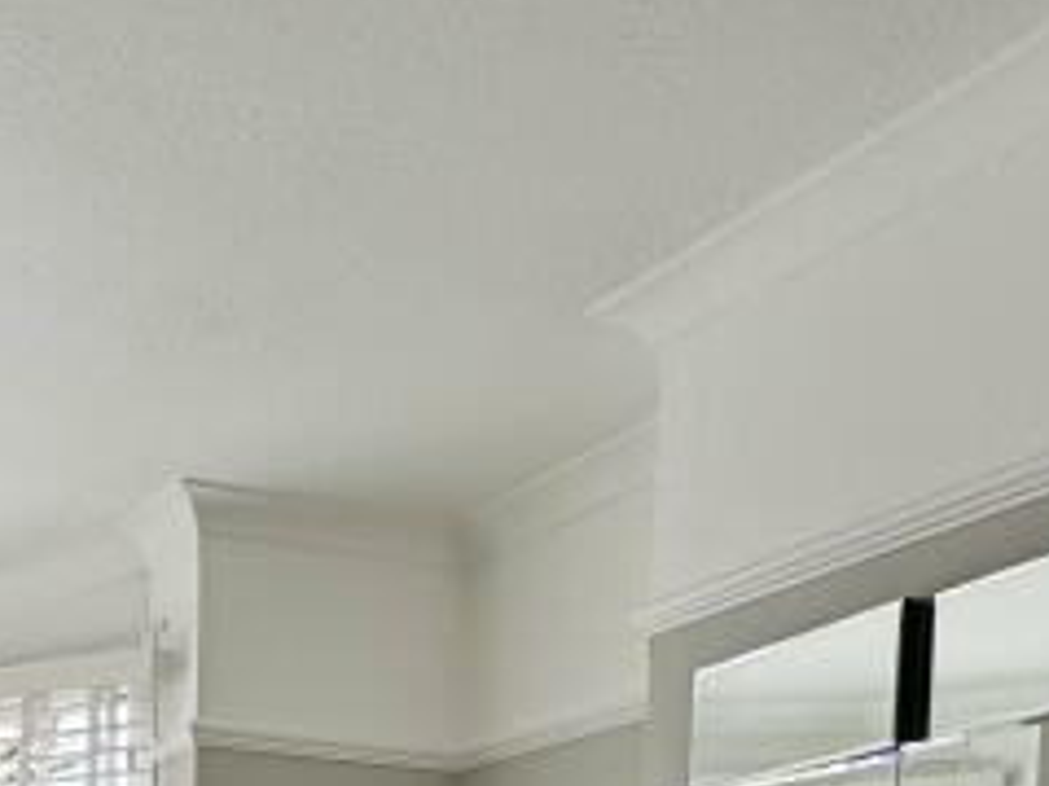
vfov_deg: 19.8
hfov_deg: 30.9
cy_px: 1300
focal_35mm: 60
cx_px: 127
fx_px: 1817
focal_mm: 2.22
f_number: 2.2
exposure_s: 1/102
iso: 40
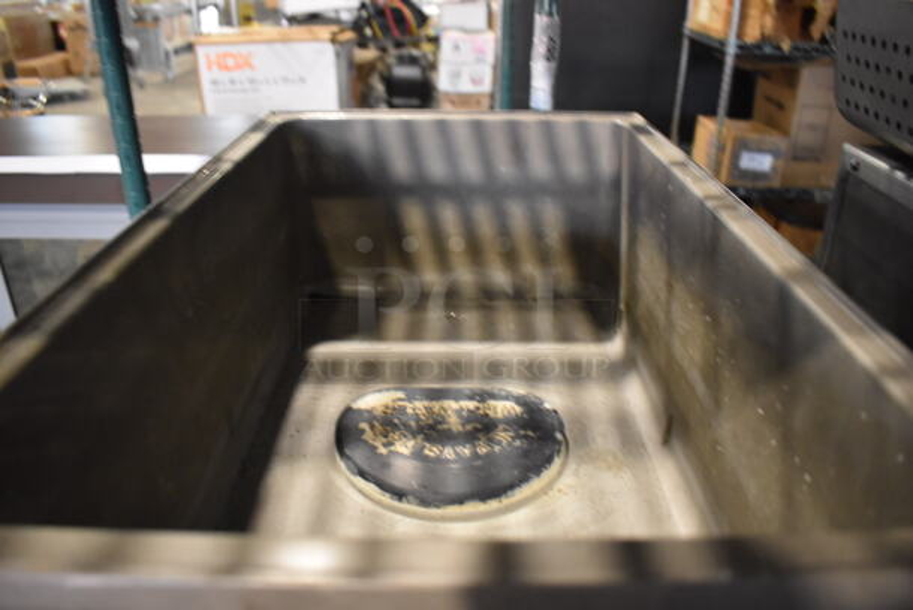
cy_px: 305
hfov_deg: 67.3
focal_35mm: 27
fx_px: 685
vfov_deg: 48.0
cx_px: 456
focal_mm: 18
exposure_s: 1/125
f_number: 3.5
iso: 3200
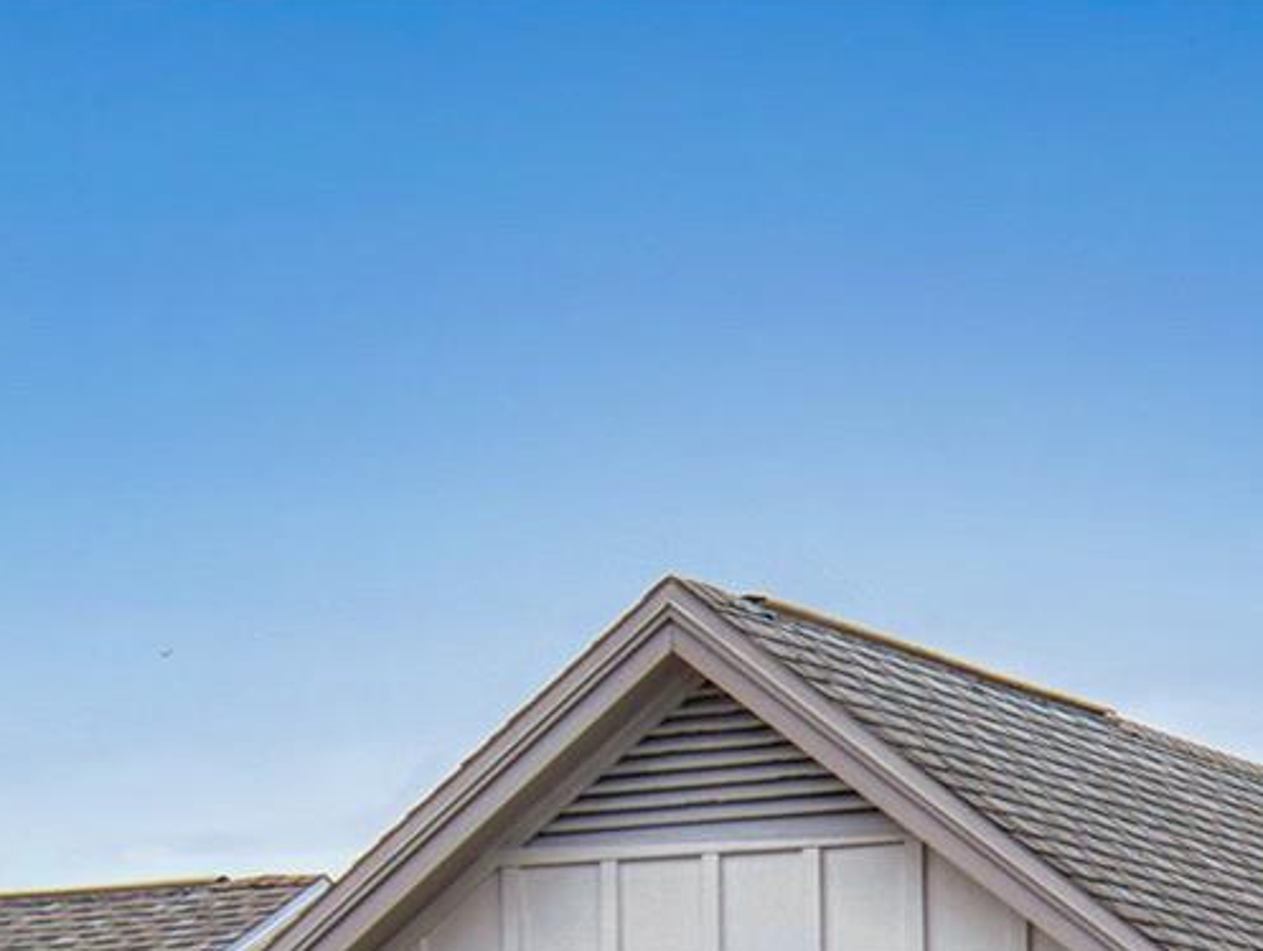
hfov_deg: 11.5
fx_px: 6101
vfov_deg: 8.7
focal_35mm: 167
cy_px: 1515
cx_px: 1733
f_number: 8
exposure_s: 1/60
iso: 400
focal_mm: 26
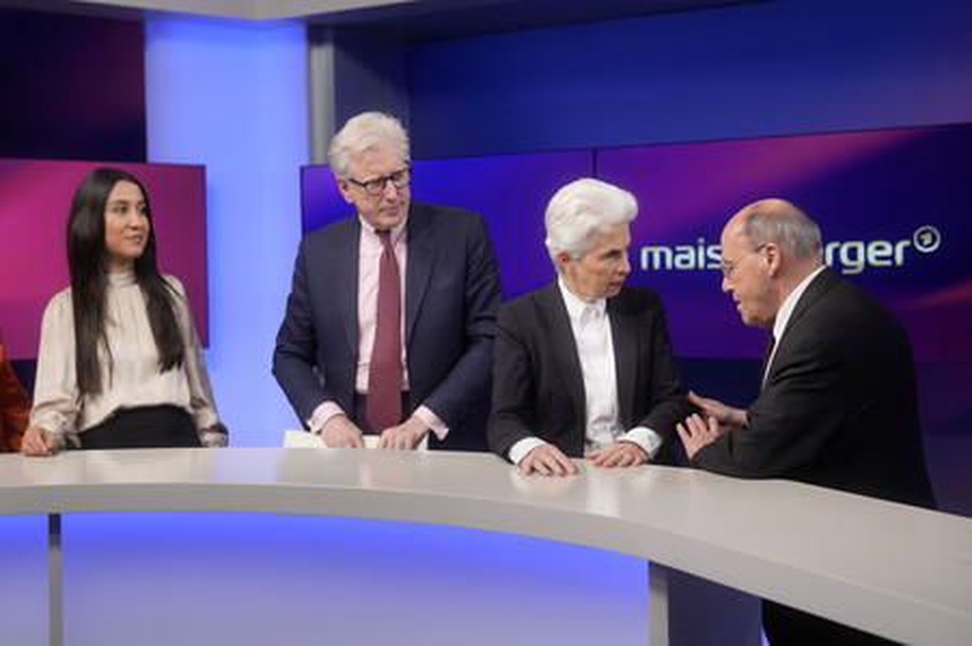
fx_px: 1214
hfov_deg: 43.6
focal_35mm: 45
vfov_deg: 29.8
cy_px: 323
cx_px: 486
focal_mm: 30
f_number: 2.2
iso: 640
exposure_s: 1/250
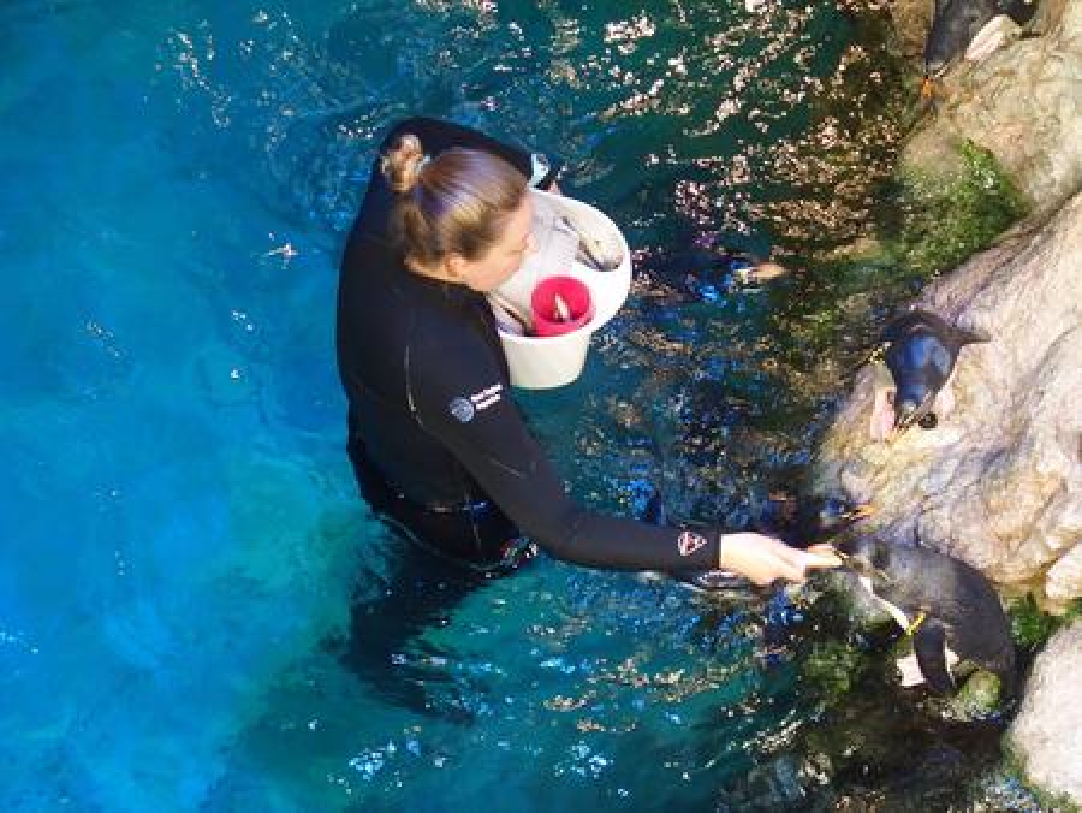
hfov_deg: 17.6
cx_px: 541
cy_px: 406
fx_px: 3503
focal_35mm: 112
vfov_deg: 13.2
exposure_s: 1/60
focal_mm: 24
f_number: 2.8
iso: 800
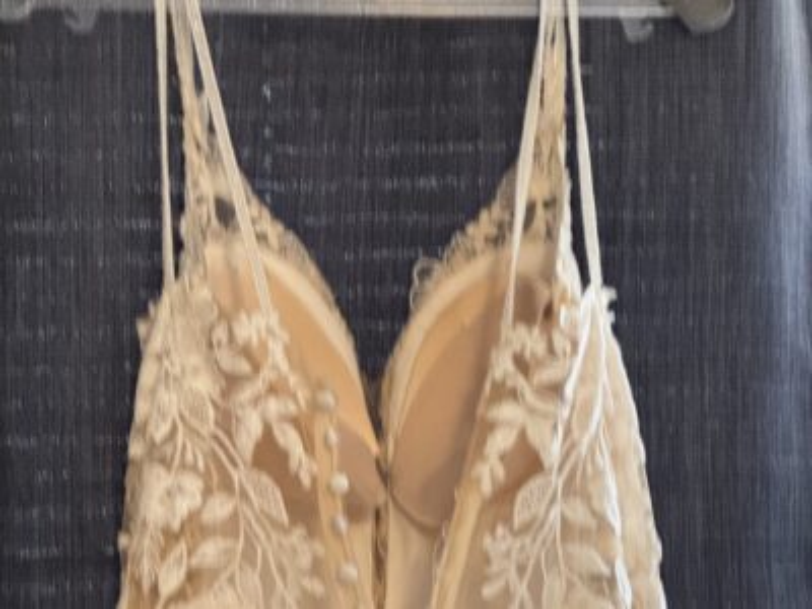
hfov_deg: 25.3
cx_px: 406
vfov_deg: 19.1
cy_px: 304
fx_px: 1806
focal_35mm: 77
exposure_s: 1/40
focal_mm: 9
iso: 800
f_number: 2.8
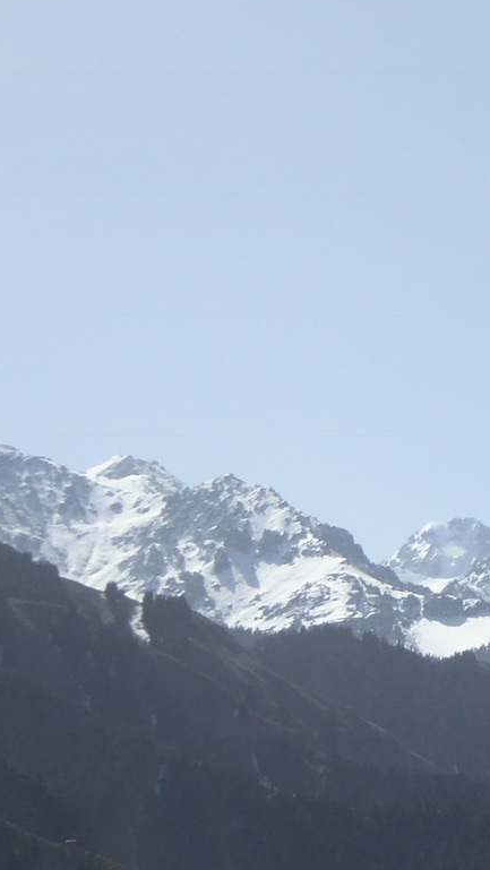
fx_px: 2677
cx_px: 990
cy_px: 763
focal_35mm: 116
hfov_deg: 9.7
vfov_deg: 18.2
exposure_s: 1/1600
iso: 100
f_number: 3.8
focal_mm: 7.2
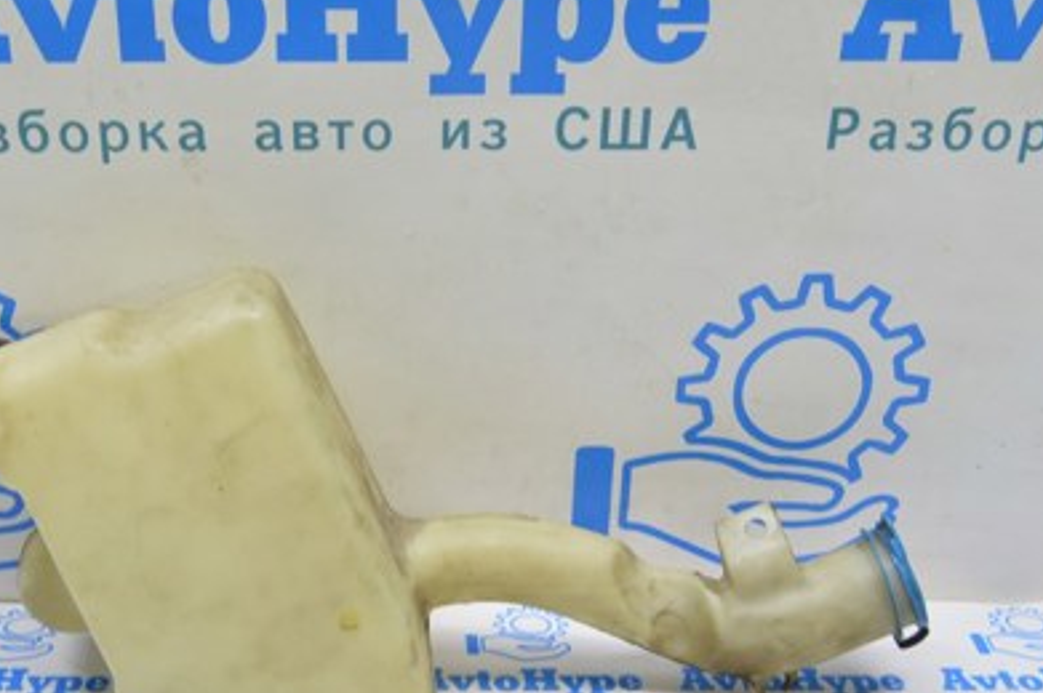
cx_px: 400
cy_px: 438
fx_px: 1563
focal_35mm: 54
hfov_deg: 36.7
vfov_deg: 24.9
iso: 400
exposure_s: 1/20
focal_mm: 22
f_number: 5.6
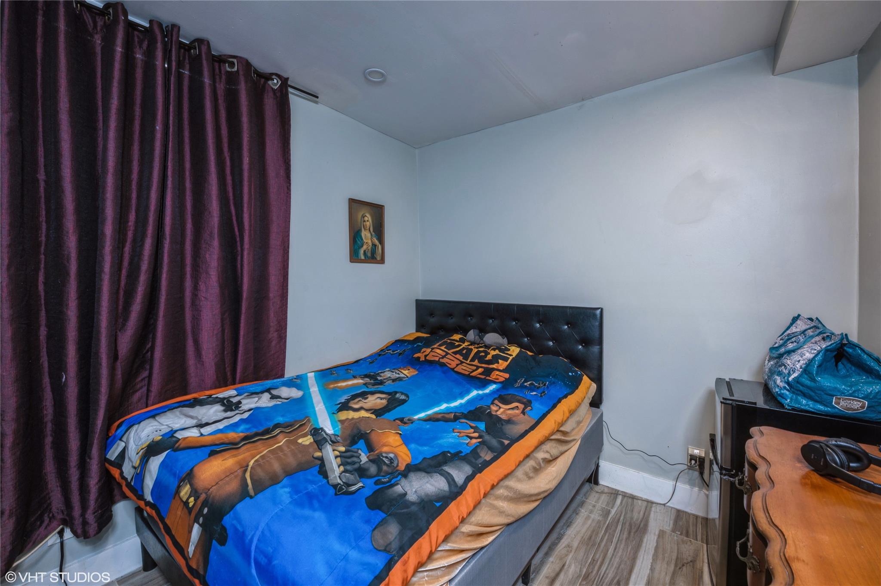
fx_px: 342
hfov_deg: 104.3
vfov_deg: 81.1
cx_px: 440
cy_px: 293
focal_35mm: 14
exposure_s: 1/1.25
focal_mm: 14
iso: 200
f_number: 11
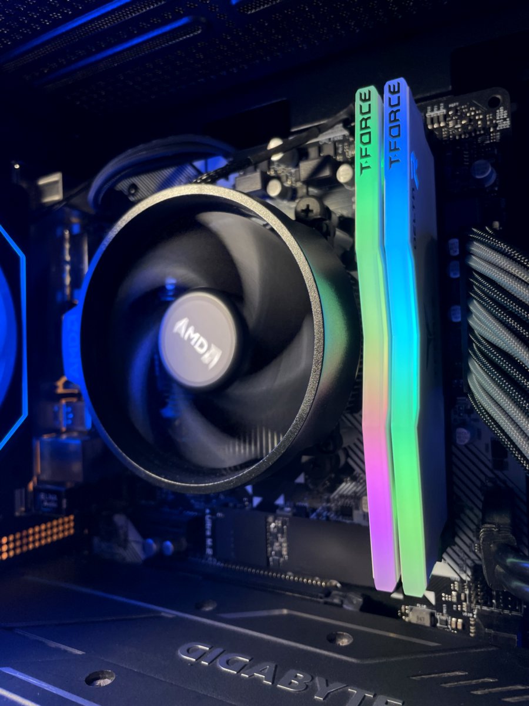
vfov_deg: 67.3
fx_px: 530
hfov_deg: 53.1
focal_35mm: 26
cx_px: 264
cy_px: 353
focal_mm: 4.2
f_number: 1.6
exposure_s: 1/115
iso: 50
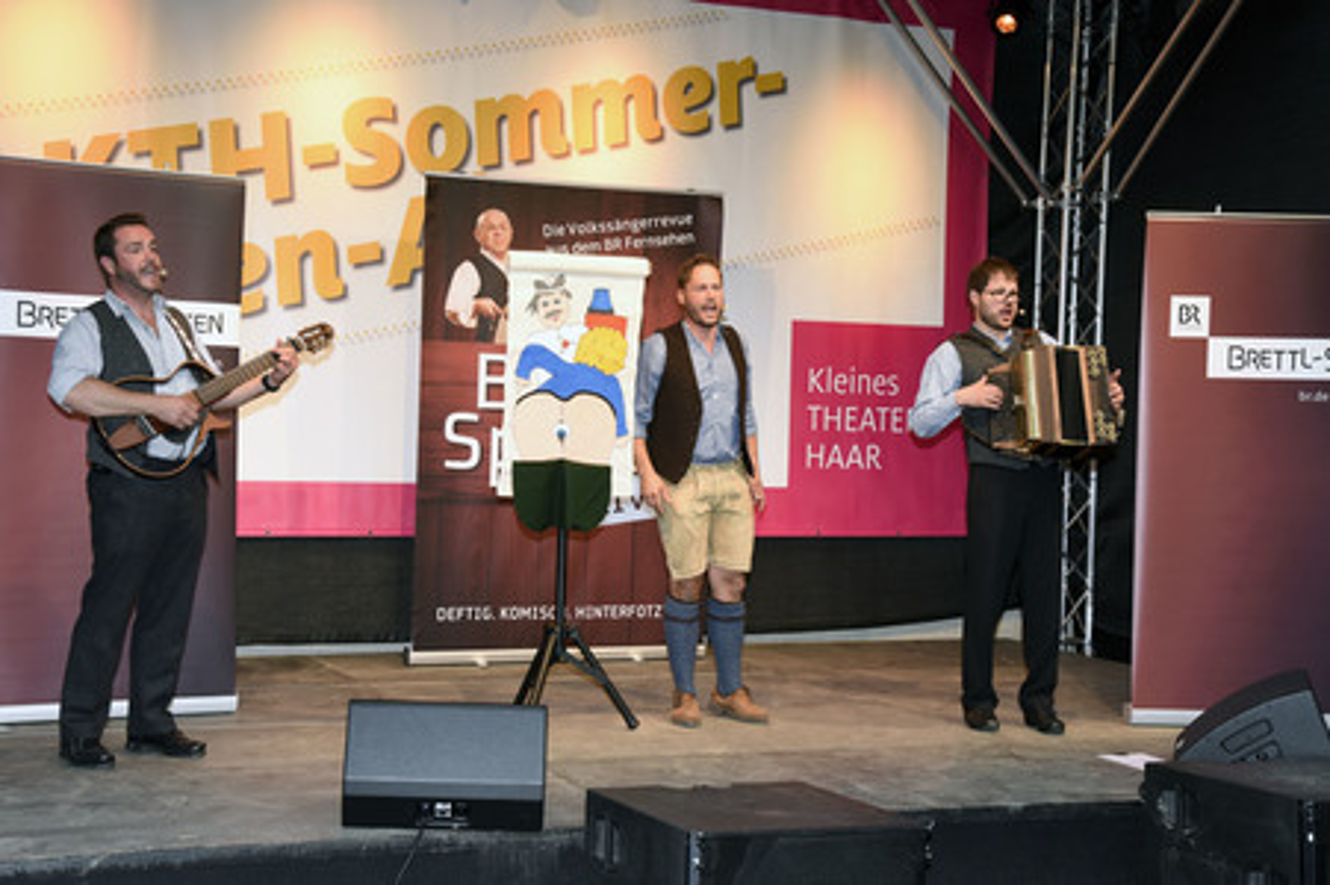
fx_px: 1920
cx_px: 665
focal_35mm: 52
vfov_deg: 26.0
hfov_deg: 38.2
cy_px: 442
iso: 1600
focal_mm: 52
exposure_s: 1/125
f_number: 6.3
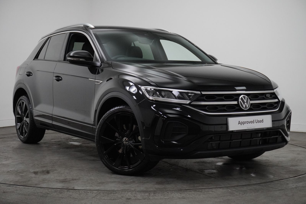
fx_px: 497
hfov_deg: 34.2
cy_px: 102
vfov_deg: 23.1
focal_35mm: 58
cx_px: 153
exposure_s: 1/250
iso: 3200
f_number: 5.6
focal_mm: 39
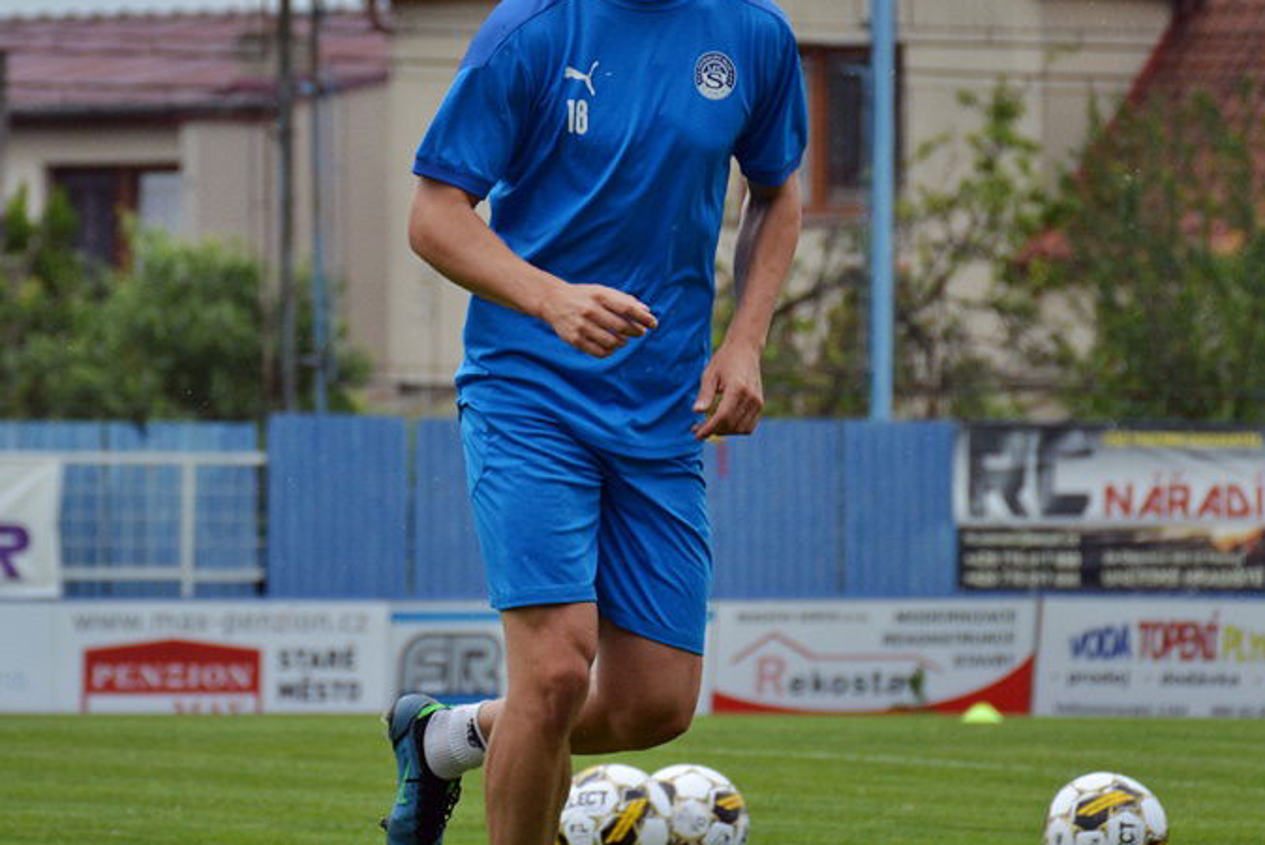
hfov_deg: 5.3
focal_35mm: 387
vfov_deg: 3.6
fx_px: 13604
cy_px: 377
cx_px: 597
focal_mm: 116
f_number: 5.6
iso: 560
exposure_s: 1/1000
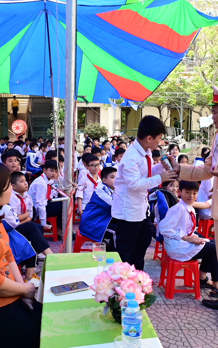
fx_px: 399
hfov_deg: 30.2
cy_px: 176
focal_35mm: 42
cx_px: 64
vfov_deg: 47.2
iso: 1000
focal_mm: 18
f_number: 3.5
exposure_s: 1/200
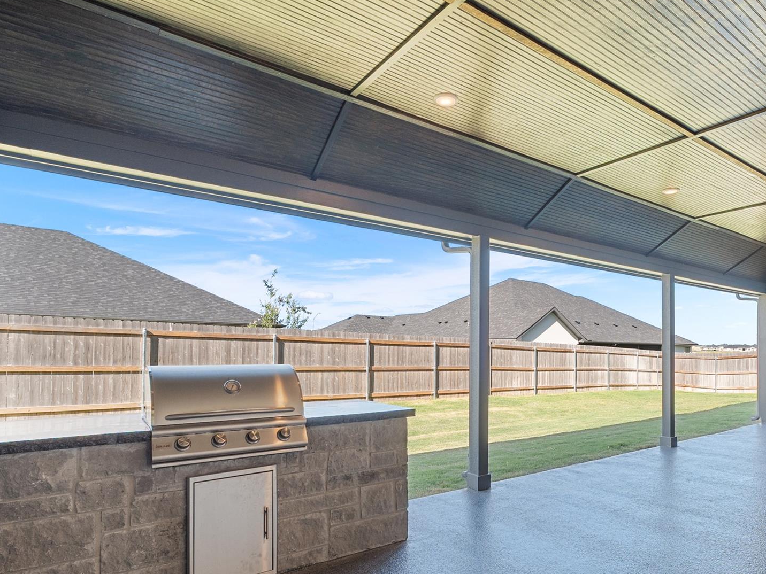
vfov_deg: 60.5
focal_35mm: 22
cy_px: 349
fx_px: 487
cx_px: 470
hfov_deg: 75.3
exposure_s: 1/15
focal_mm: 16
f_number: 8
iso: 250
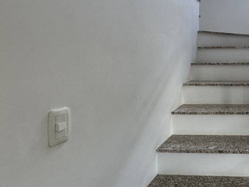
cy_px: 67
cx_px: 241
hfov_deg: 49.3
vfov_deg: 45.0
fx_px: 223
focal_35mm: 31
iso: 200
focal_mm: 2.22
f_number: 2.2
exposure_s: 1/99
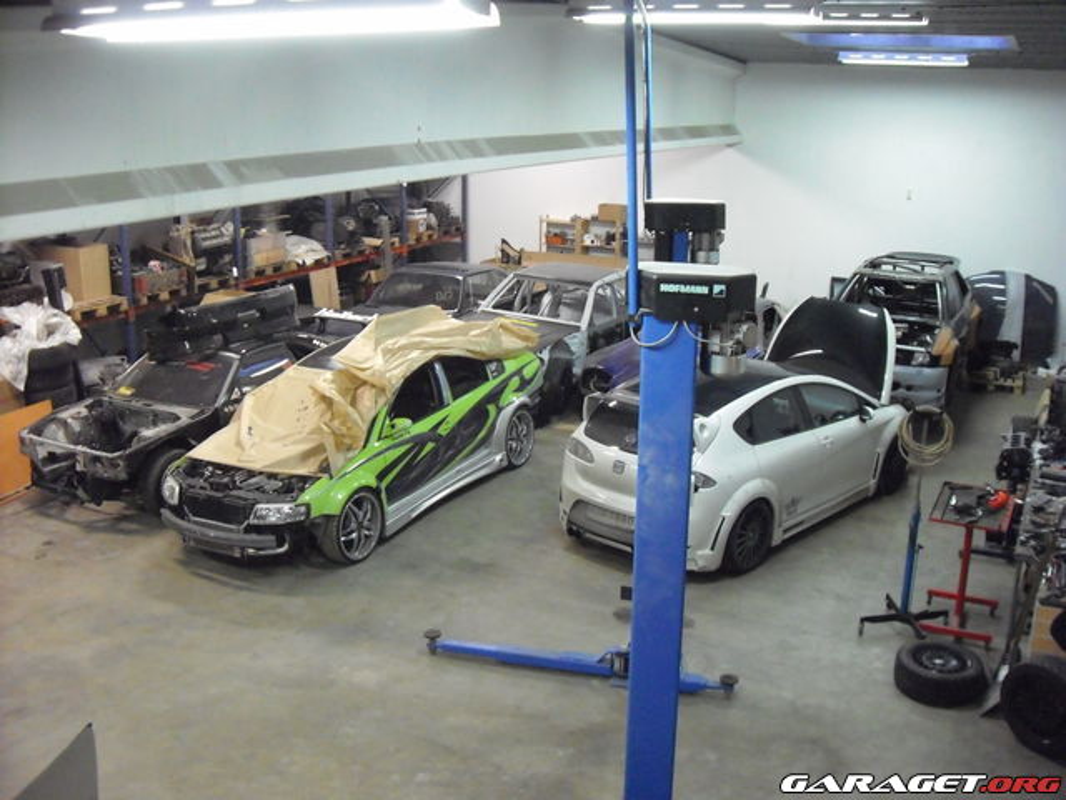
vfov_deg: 38.7
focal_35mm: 37
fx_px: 1139
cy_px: 400
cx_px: 533
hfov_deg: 50.1
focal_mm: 6.2
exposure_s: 1/30
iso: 800
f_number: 2.7
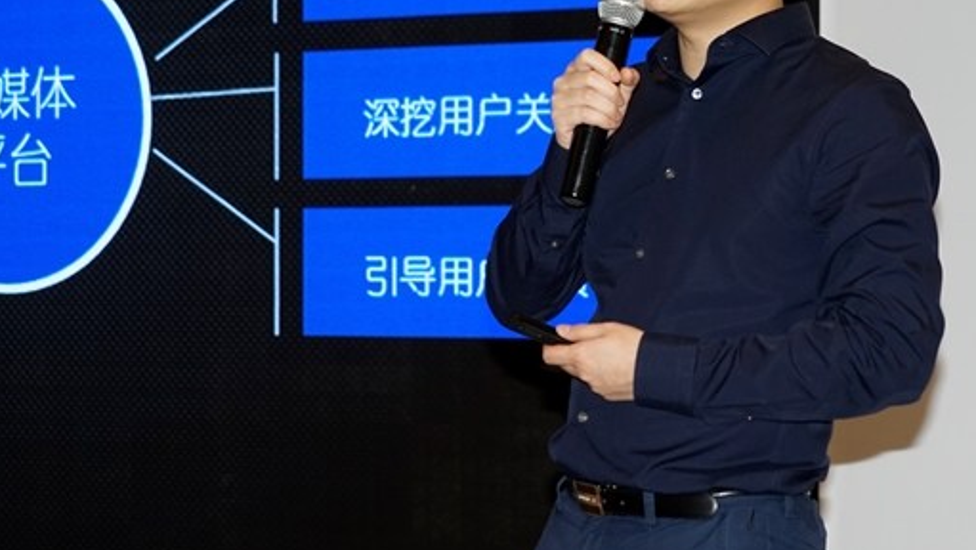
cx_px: 510
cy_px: 149
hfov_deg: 18.1
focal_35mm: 118
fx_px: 3055
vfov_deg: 10.3
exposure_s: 1/100
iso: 1000
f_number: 5.6
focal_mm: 75
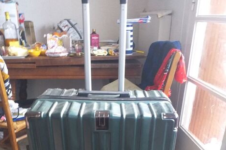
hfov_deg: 51.9
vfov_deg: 32.8
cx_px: 111
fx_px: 232
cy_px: 152
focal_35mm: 37
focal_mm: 3.6
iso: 250
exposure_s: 1/25
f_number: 1.9
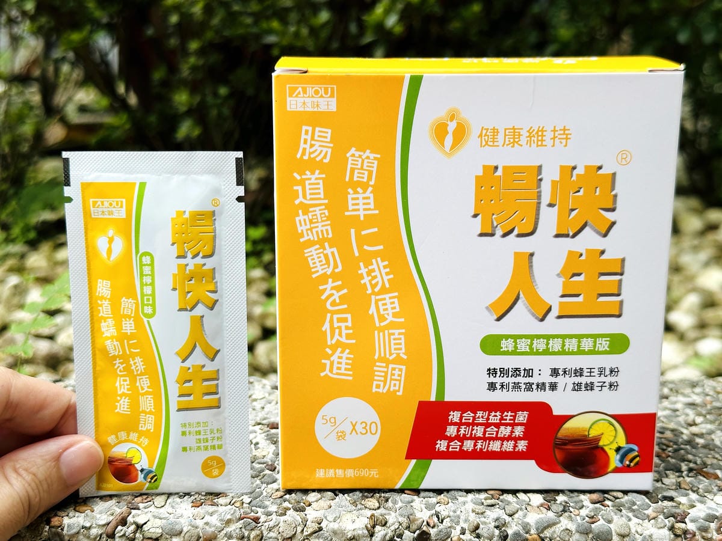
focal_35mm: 48
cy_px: 270
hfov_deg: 39.7
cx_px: 361
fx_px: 1001
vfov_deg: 30.3
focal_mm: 6.86
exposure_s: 1/190
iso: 50
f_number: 1.78
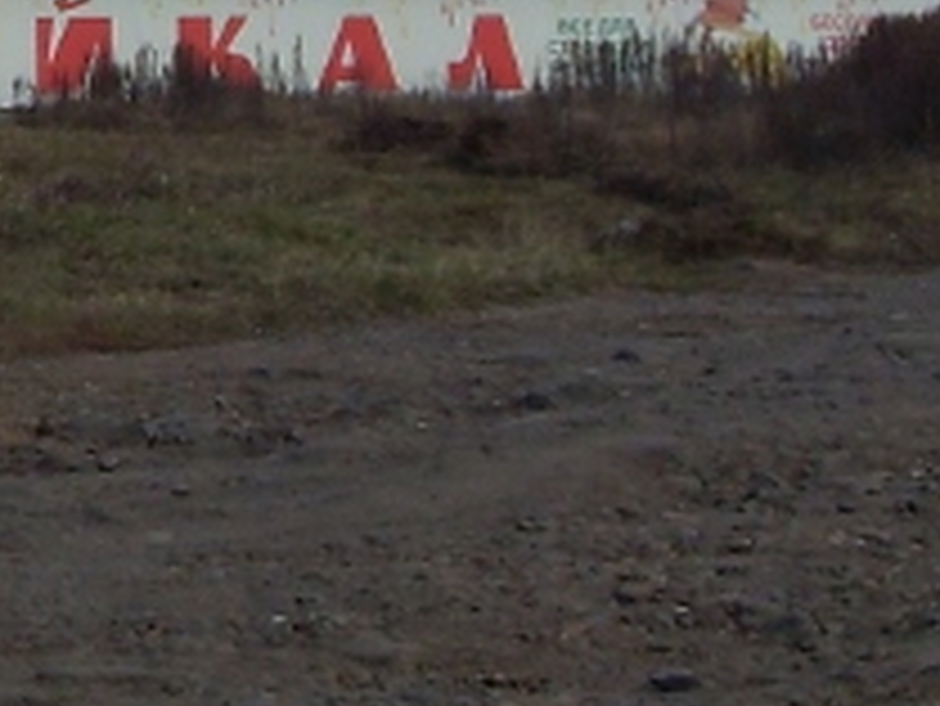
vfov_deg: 7.4
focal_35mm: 198
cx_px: -342
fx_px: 5380
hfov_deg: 9.8
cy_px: -207
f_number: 7
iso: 80
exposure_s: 1/180
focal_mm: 6.3
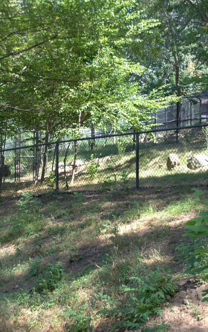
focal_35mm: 67
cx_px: 133
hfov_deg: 19.4
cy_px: 166
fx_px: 606
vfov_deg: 30.7
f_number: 5
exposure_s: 1/100
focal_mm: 29
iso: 200
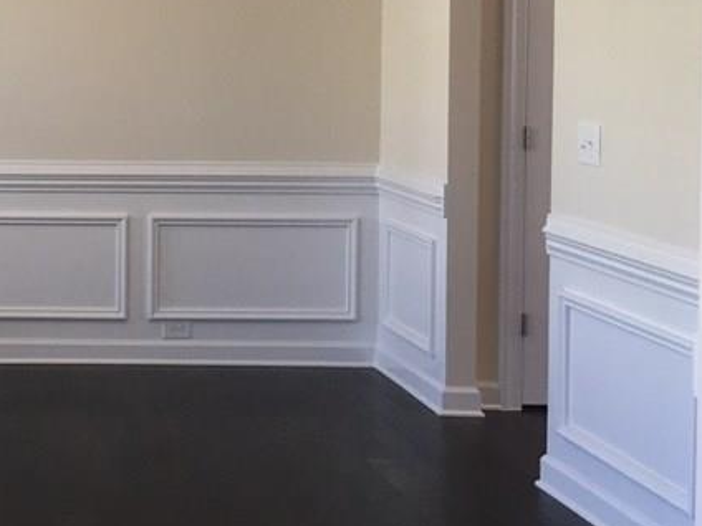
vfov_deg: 20.6
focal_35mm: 70
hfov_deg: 25.6
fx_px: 1420
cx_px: -84
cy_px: 60
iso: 40
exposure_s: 1/30
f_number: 2.2
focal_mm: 4.15
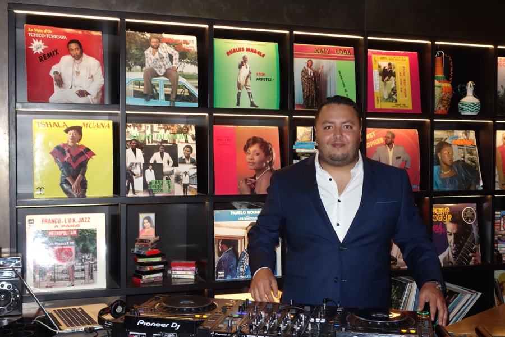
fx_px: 645
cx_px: 252
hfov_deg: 42.7
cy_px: 168
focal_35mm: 46
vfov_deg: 29.2
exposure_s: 1/15
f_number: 3.2
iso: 400
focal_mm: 17.18
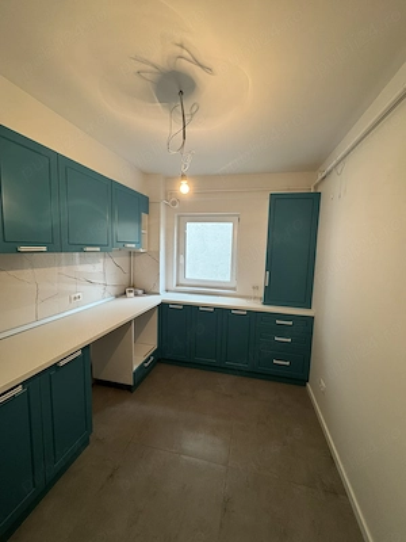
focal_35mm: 14
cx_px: 203
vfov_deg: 102.1
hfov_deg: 85.7
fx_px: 219
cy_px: 271
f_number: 2.2
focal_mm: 2.22
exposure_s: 1/50
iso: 160
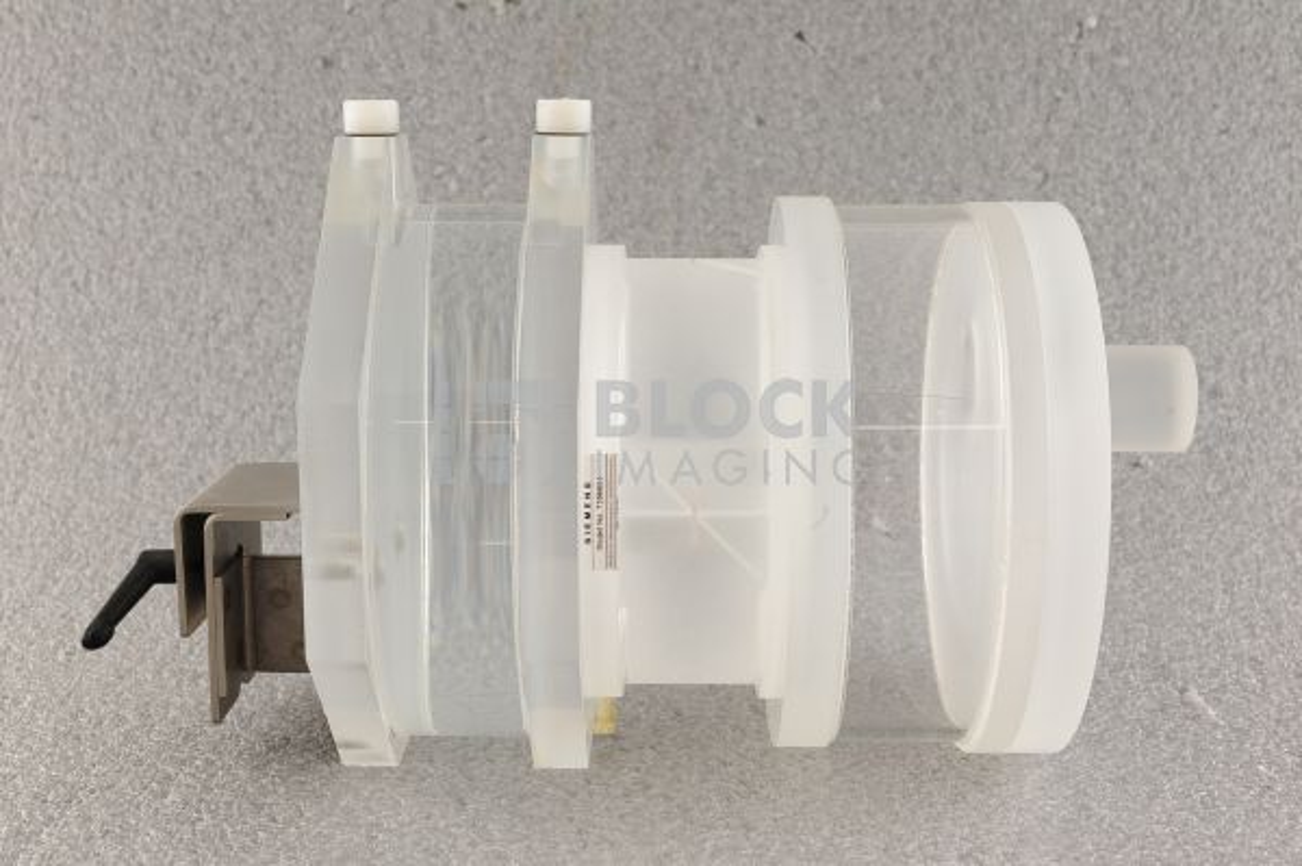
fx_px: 1807
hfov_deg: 39.6
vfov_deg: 26.9
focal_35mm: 50
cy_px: 433
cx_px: 651
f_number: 11
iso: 1600
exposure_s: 1/125
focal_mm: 50
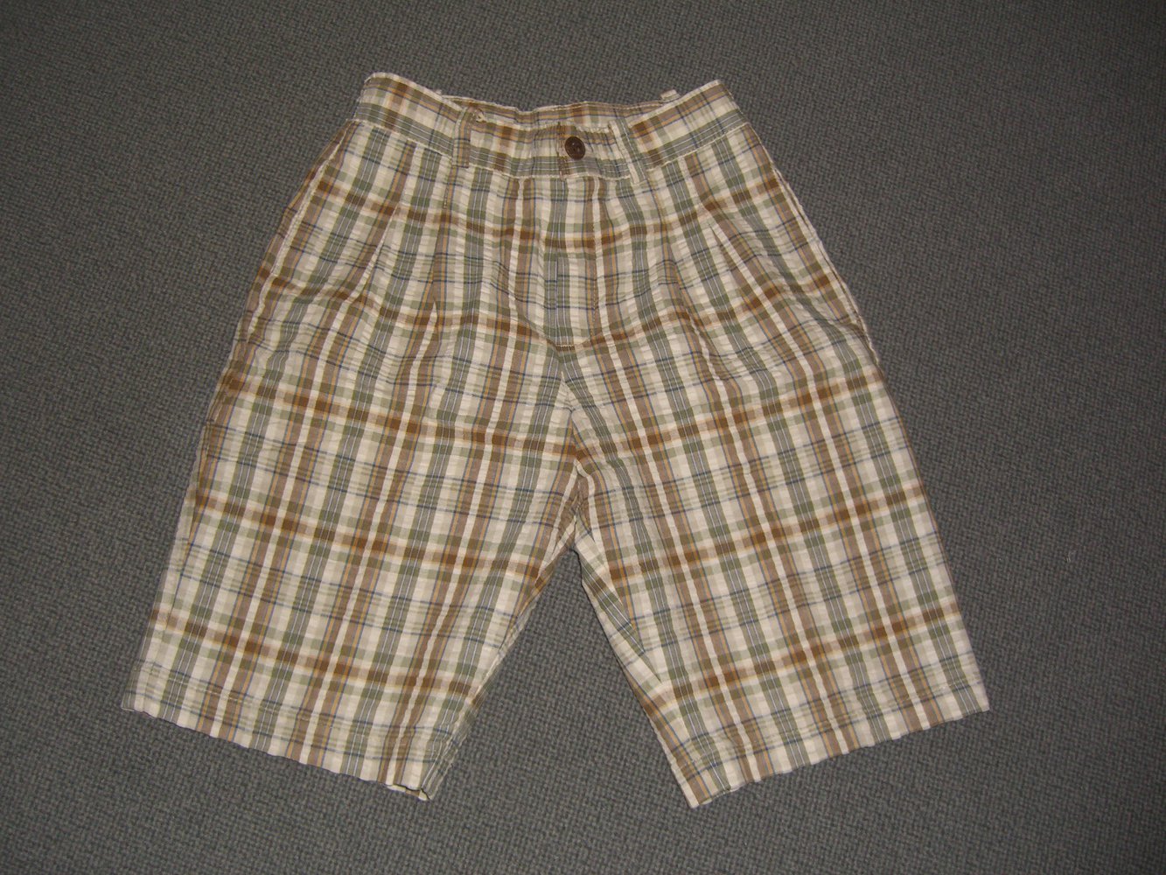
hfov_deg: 49.0
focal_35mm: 38
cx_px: 583
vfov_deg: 37.7
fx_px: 1280
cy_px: 438
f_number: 2.8
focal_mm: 7.9
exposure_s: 1/60
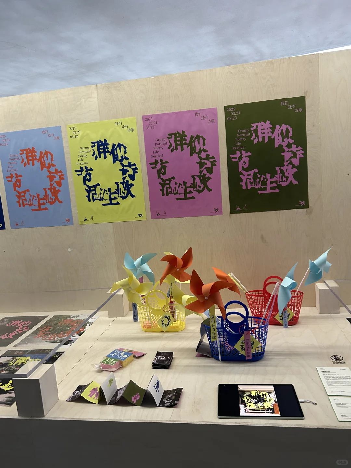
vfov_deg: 67.3
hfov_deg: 53.1
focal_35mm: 26
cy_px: 234
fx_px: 352
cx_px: 176
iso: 200
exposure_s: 1/59
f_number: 1.5
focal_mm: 5.7
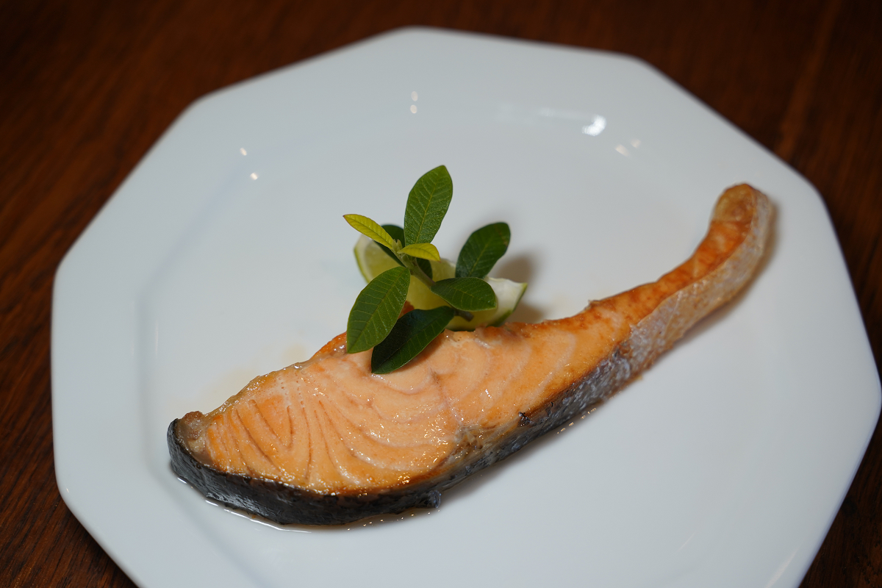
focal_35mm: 75
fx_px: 1837
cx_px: 441
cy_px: 294
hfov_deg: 27.0
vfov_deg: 18.2
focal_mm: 75
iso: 400
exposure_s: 1/160
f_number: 4
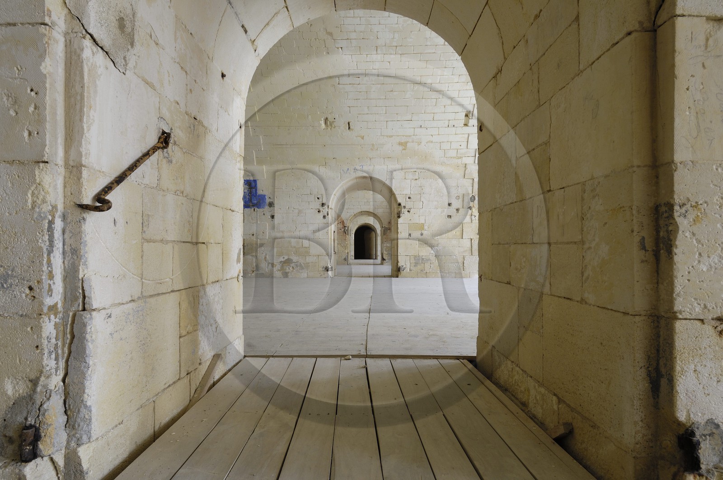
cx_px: 362
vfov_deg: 59.3
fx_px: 421
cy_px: 240
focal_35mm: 21
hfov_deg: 81.3
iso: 100
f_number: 10
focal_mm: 14
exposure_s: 1
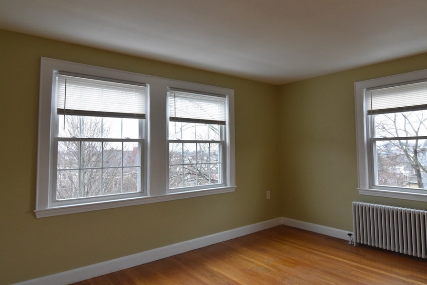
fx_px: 285
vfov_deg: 53.1
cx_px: 227
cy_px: 127
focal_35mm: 24
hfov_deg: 73.6
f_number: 4.5
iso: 800
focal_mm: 14
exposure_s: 1/80
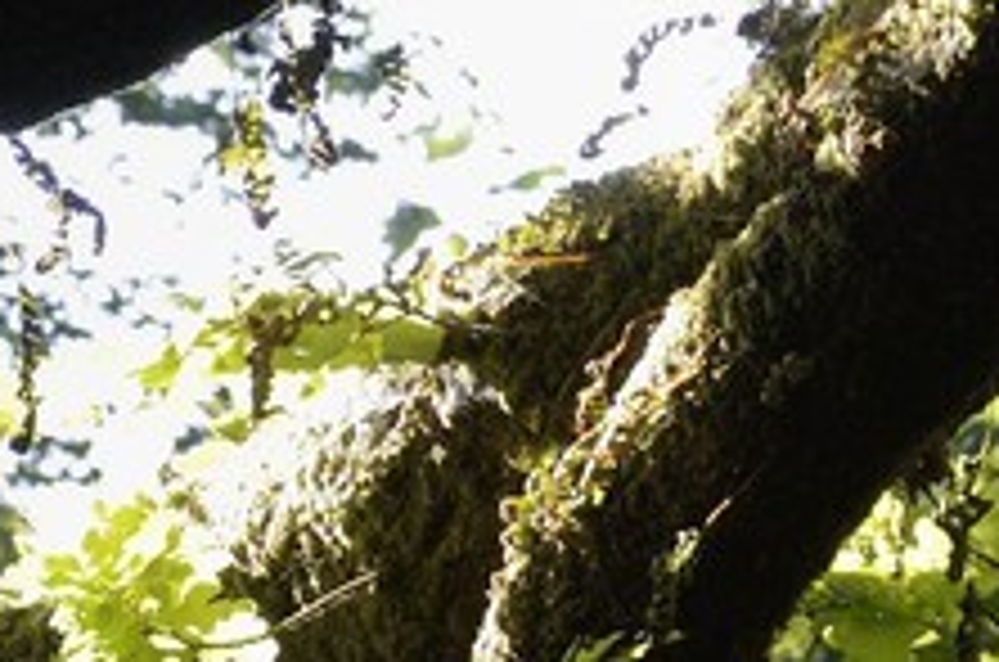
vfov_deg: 2.7
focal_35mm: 505
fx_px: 13984
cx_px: -2228
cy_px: 1887
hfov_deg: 3.9
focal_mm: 70
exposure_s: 1/160
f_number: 8
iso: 800
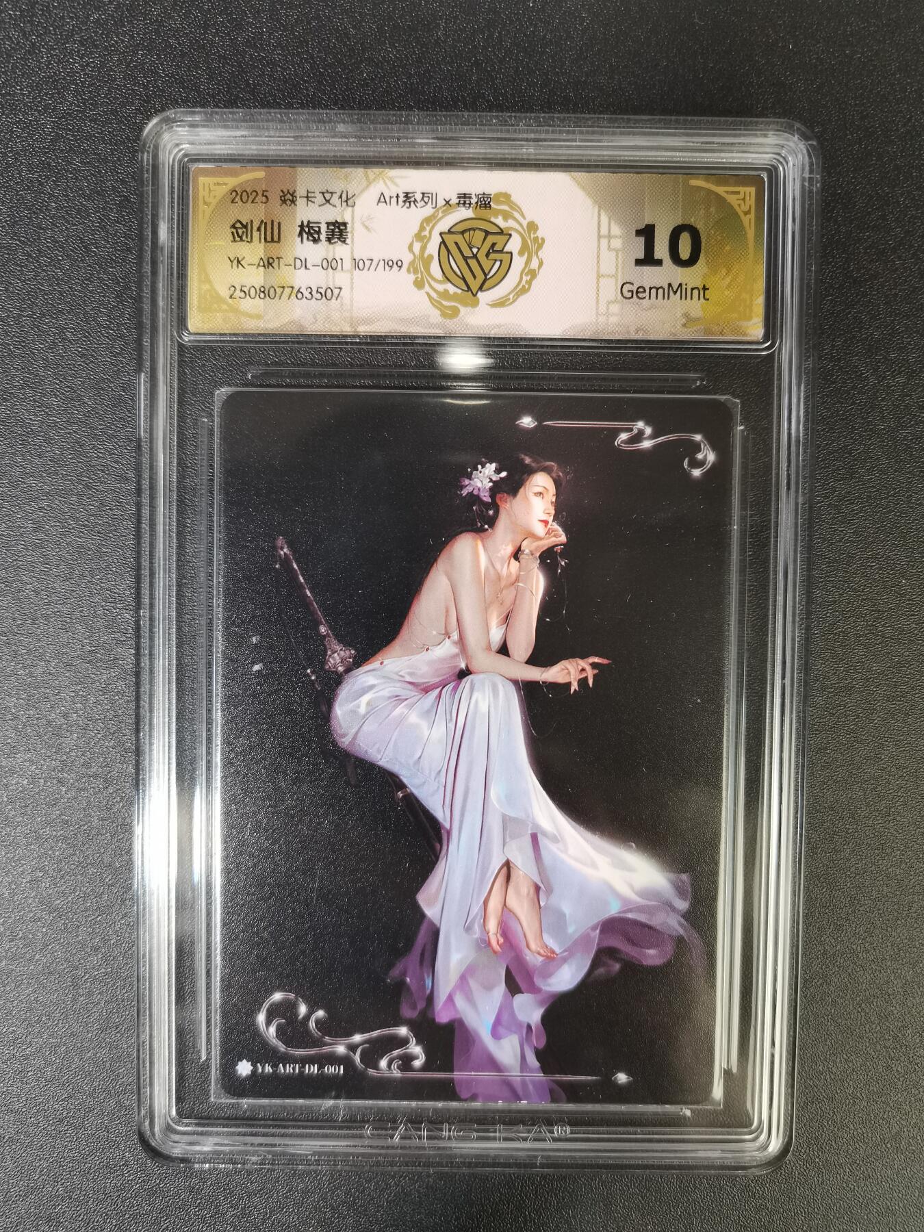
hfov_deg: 53.1
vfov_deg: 67.3
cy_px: 616
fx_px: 925
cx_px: 462
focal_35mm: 26
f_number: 1.8
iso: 64
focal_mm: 5.58
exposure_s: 1/120
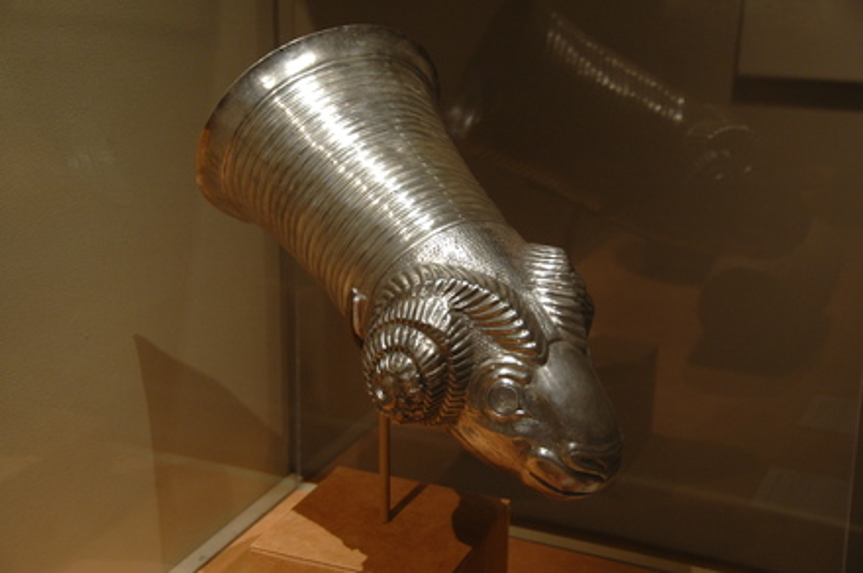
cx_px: 432
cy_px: 286
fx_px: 1436
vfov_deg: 22.6
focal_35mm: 60
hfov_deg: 33.4
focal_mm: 40
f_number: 4.5
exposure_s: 1/25
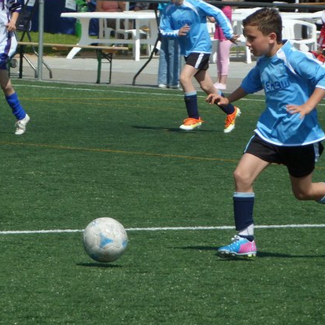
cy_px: 185
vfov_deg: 3.9
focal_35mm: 449
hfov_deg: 3.9
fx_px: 4769
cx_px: 109
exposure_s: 1/1000
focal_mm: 49.2
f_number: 5.6
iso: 160
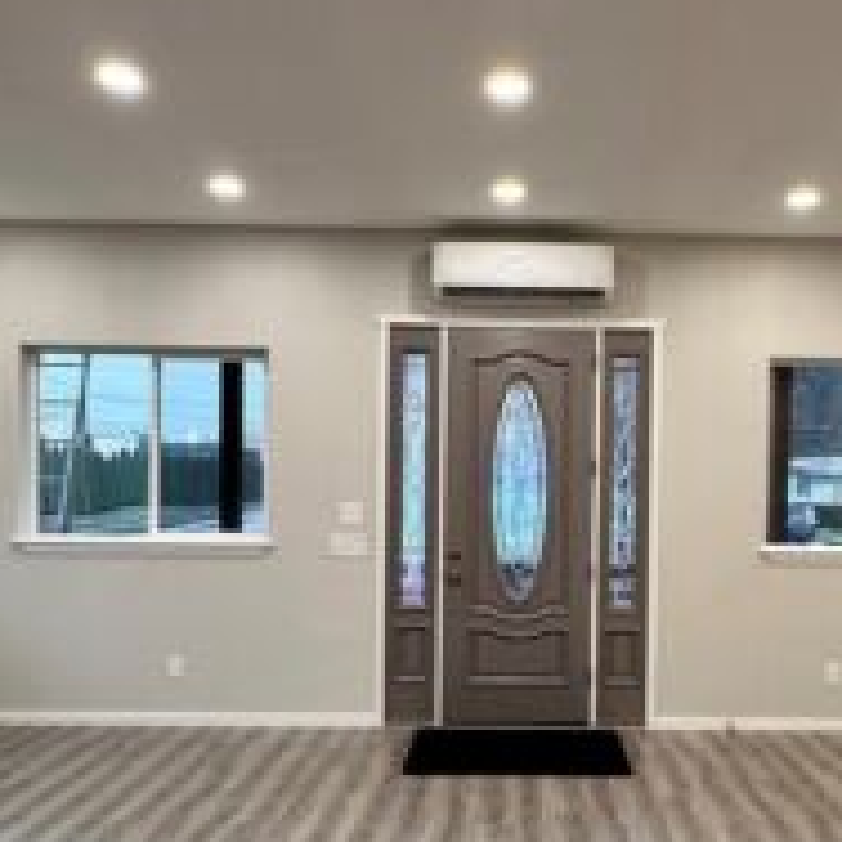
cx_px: 533
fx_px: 963
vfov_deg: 46.9
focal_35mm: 35
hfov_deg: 46.7
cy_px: 508
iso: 200
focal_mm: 2.22
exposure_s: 1/120
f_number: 2.2
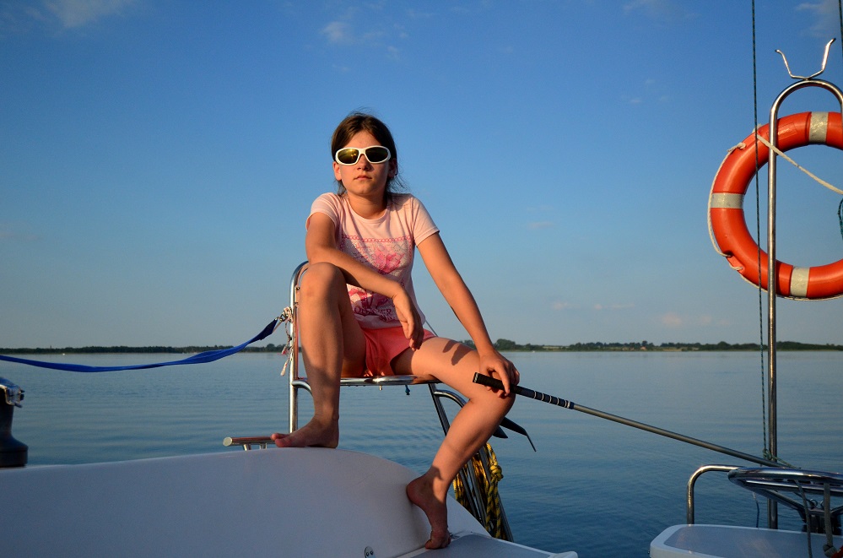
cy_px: 279
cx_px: 422
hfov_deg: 53.2
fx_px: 841
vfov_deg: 36.7
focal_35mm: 36
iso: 1000
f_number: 4
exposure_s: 1/8000
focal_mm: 24
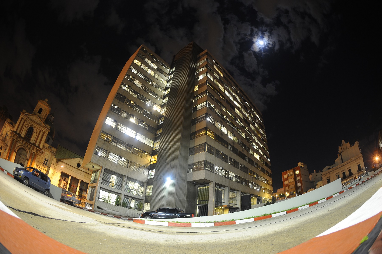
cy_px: 127
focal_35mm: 16
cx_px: 191
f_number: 4.5
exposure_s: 1/2
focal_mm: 16
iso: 800
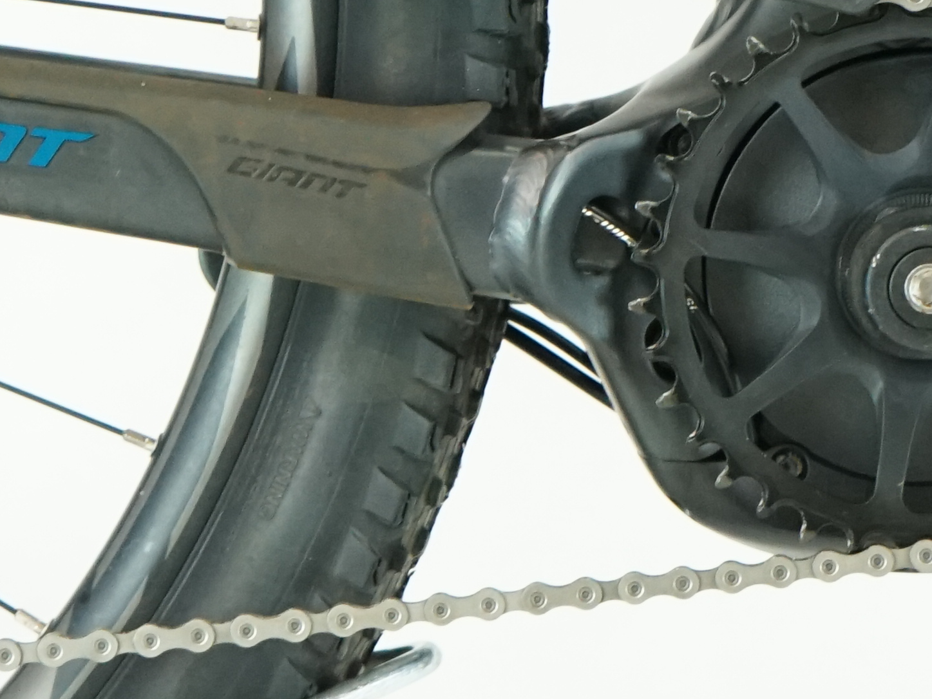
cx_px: 303
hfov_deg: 7.1
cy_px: 77
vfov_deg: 5.3
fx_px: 7514
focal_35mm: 279
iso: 2500
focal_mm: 70
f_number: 5.6
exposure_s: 1/200
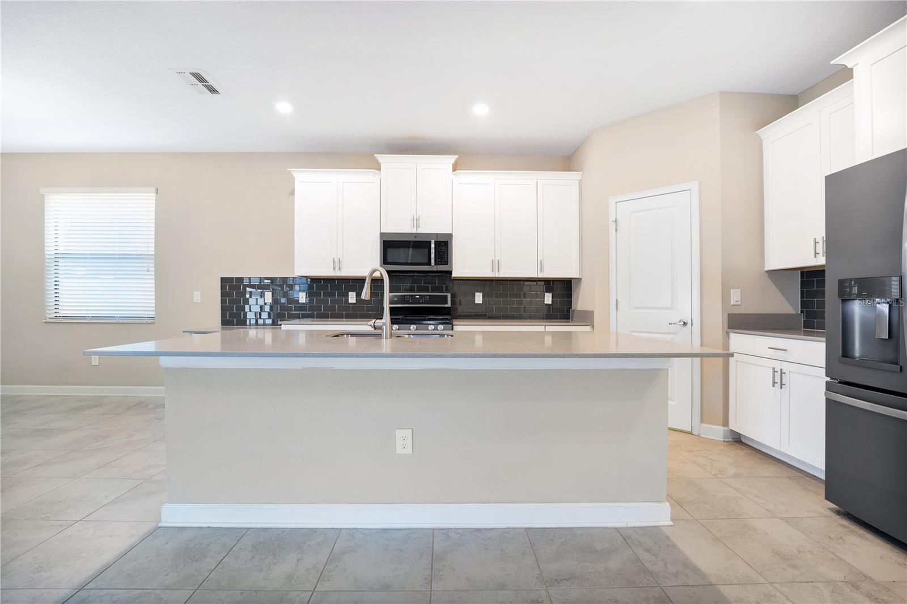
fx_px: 353
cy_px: 302
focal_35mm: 14
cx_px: 454
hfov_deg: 104.3
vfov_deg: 81.2
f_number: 8
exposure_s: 3.2
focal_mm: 14
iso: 100
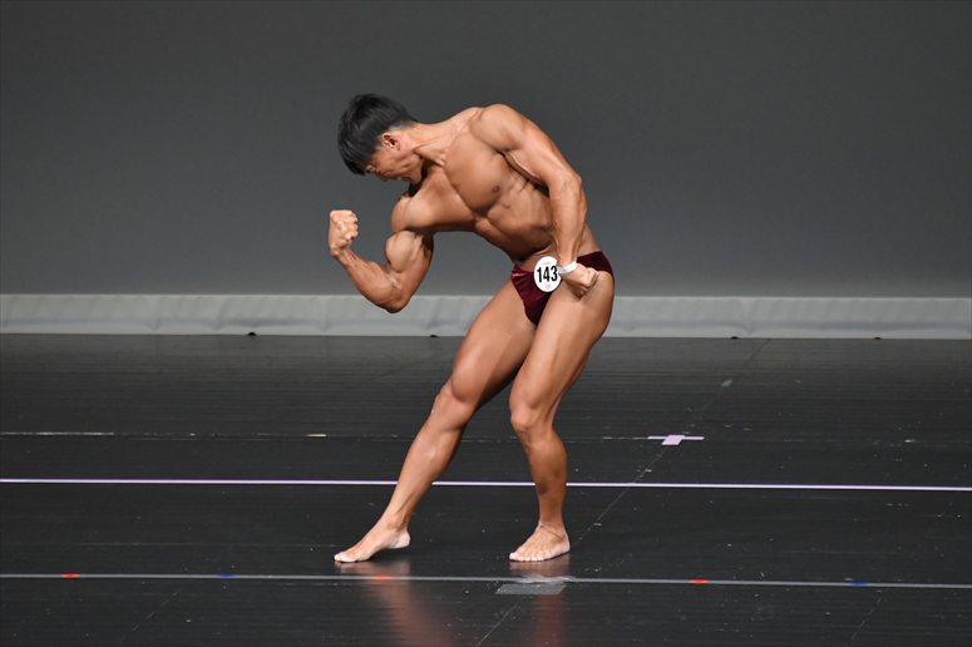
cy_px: 324
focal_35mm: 450
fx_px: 12144
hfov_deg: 4.6
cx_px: 486
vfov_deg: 3.1
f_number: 5.6
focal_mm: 300
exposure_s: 1/400
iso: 4000
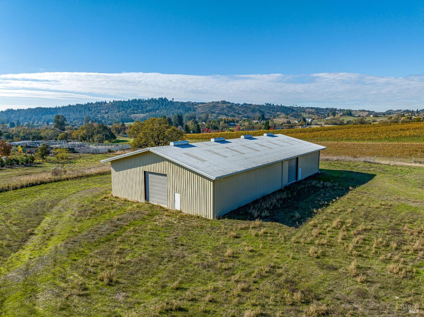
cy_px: 158
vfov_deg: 56.8
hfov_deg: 71.6
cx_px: 212
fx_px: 294
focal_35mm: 24
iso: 110
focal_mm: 12.29
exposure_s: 1/2000
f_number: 2.8
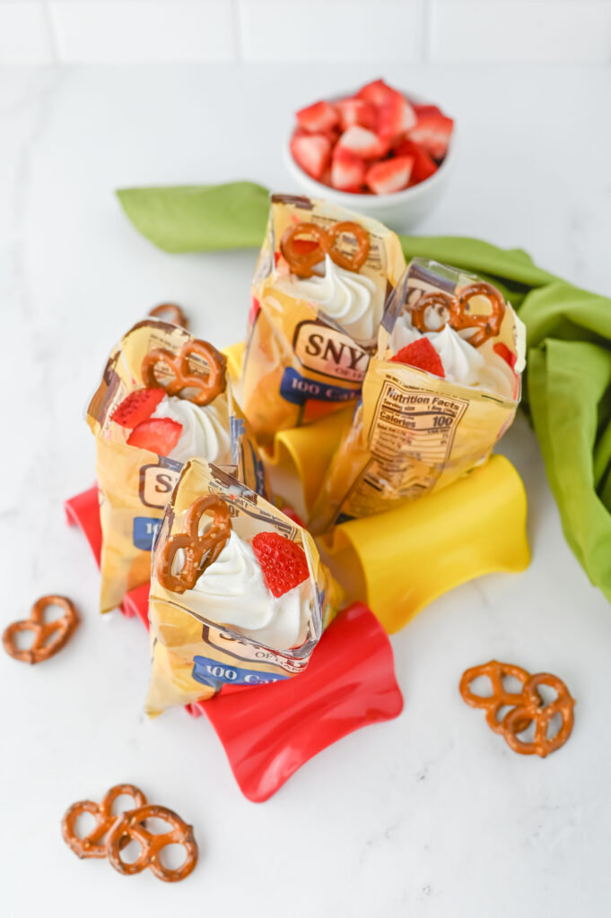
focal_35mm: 50
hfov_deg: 26.9
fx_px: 1275
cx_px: 306
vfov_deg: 39.6
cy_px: 459
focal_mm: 50
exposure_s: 1/160
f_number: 5.6
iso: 280
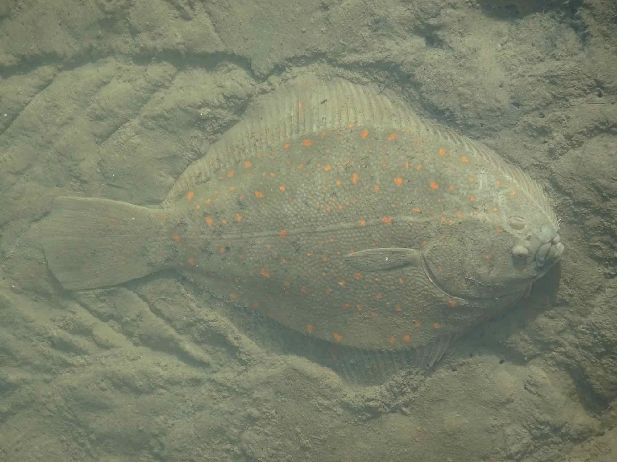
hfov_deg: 5.8
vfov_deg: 4.3
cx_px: 308
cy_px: 231
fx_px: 6131
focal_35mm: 344
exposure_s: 1/250
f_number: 6.3
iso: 320
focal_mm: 58.82
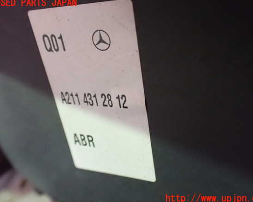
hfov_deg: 55.7
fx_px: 240
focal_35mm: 32
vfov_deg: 45.8
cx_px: 131
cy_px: 101
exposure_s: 1/20
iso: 1600
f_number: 2.3
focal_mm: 5.4
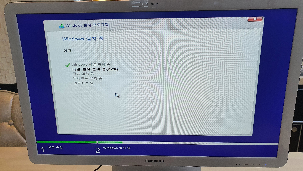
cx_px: 154
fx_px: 233
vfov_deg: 39.9
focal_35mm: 29
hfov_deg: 66.1
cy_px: 107
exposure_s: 1/120
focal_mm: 4.32
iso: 125
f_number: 2.4
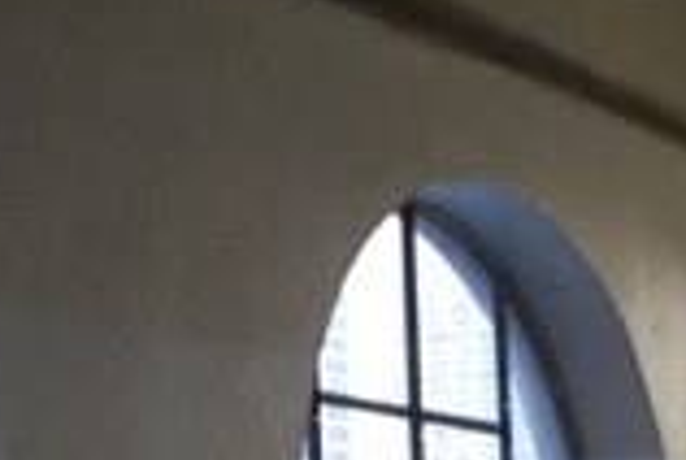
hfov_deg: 14.9
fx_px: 2616
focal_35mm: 137
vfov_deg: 9.9
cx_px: 486
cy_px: 553
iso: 800
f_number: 3.5
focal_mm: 18
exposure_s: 1/8
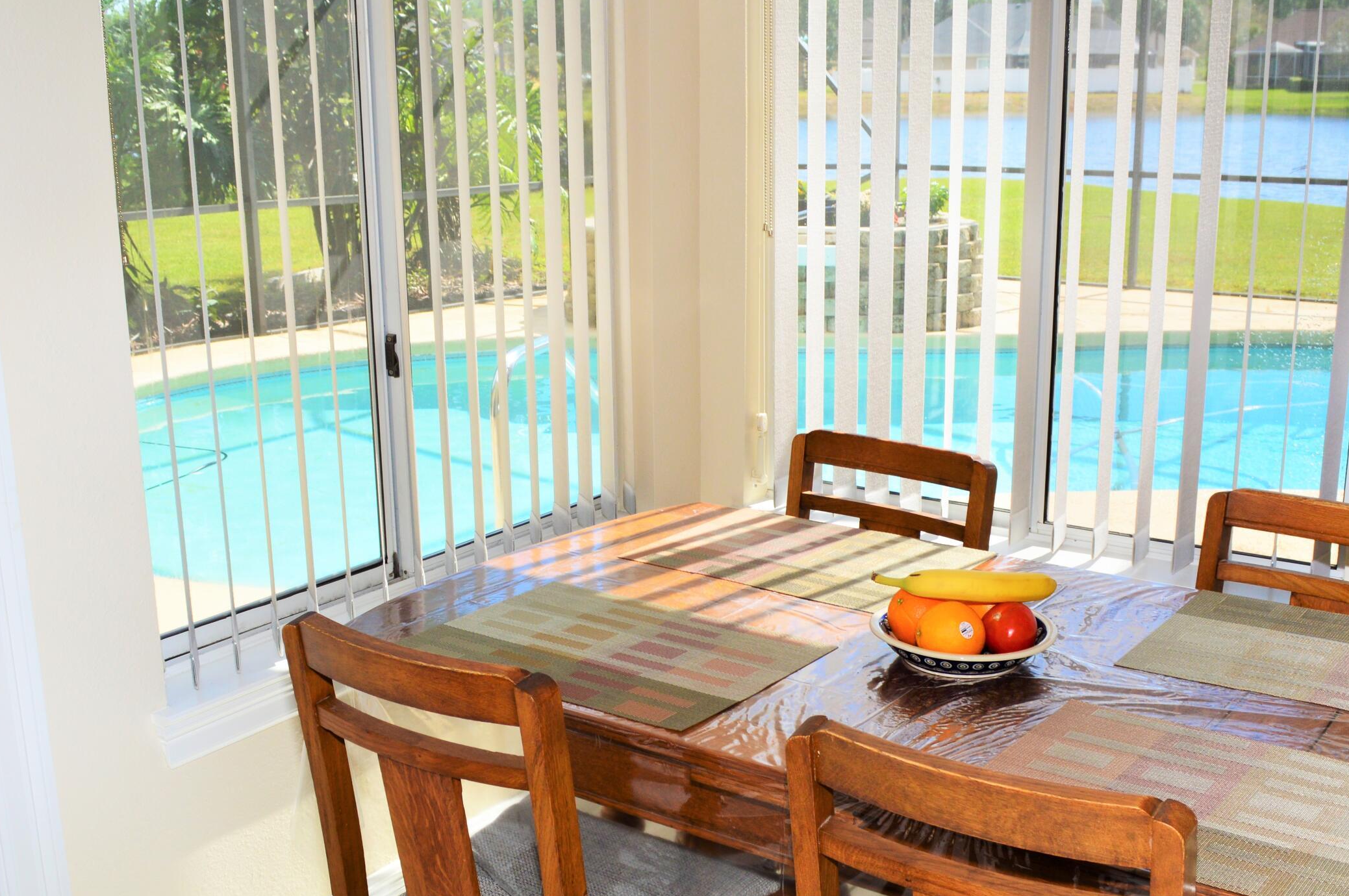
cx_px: 698
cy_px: 510
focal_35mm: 39
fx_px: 1460
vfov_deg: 34.1
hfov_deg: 49.6
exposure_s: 1/200
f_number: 8
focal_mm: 18
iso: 200
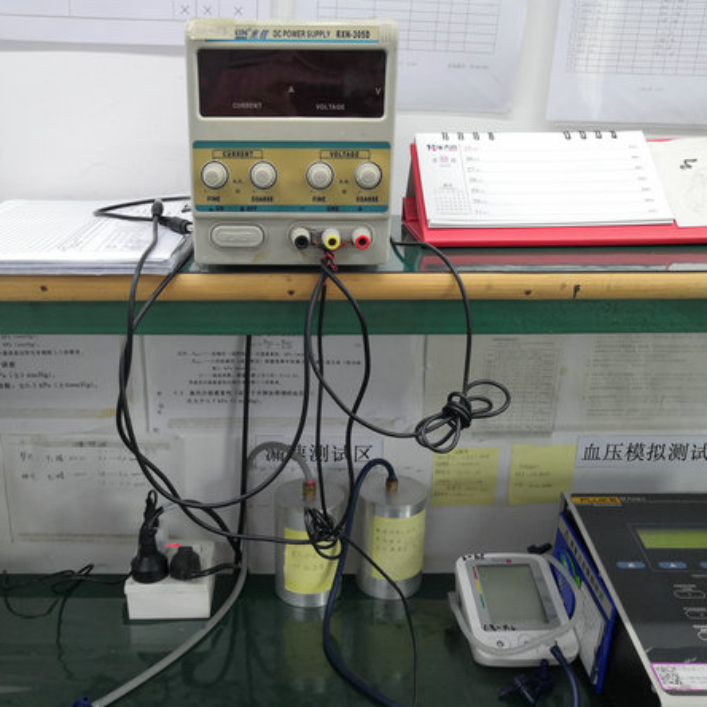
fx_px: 763
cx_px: 303
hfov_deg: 49.6
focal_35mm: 33
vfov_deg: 49.7
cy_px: 362
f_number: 1.8
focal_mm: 3.95
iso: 160
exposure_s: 1/50
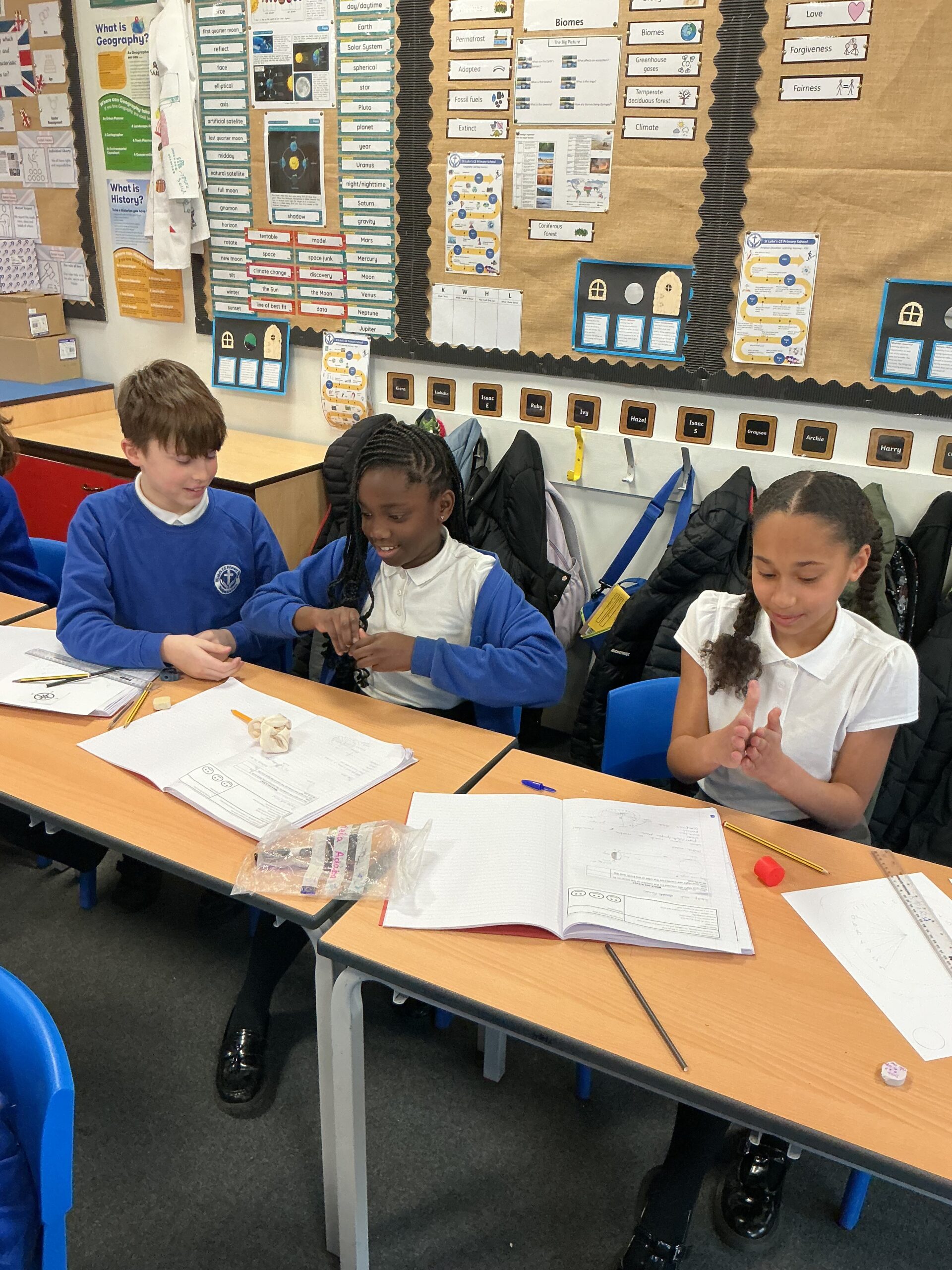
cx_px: 476
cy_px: 635
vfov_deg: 61.7
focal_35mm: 29
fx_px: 1063
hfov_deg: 48.2
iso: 100
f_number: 1.8
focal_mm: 3
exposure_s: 1/60
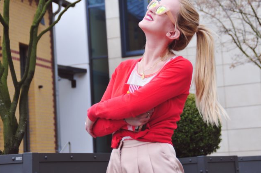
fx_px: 884
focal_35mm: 122
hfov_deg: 16.8
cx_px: 151
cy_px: 74
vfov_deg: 11.2
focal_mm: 68
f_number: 5.6
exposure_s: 1/320
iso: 200
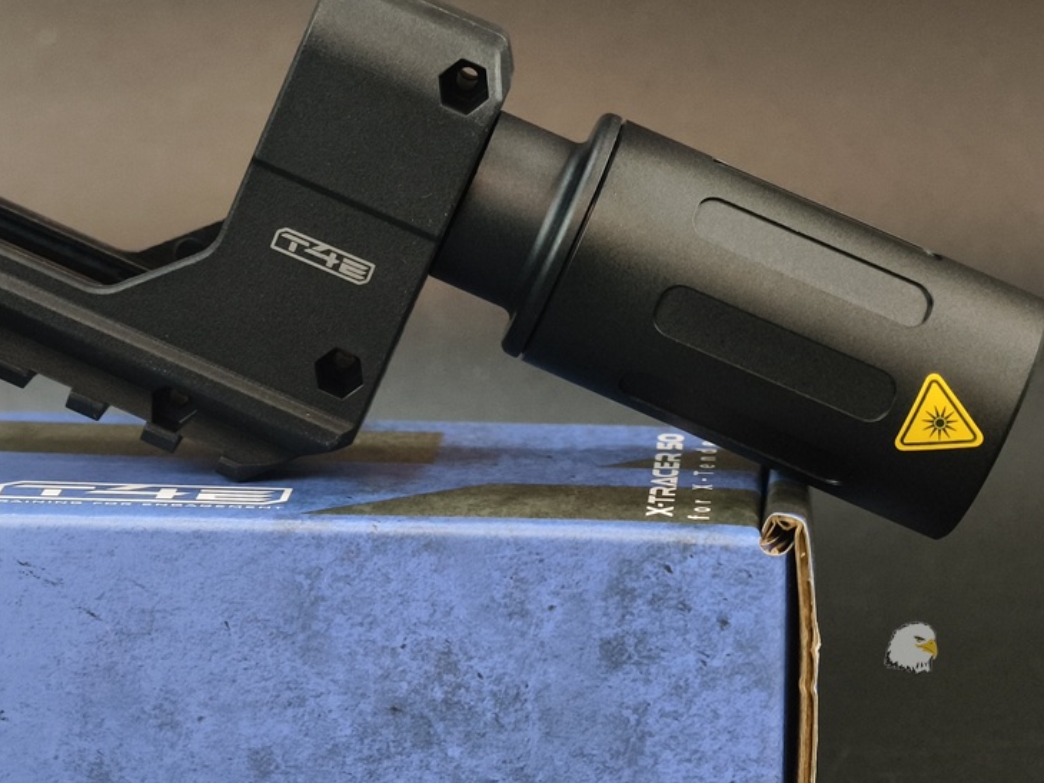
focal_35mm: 140
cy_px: 427
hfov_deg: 14.1
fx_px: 4221
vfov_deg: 10.6
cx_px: 346
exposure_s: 1/30
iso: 2018
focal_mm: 22.48
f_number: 2.67
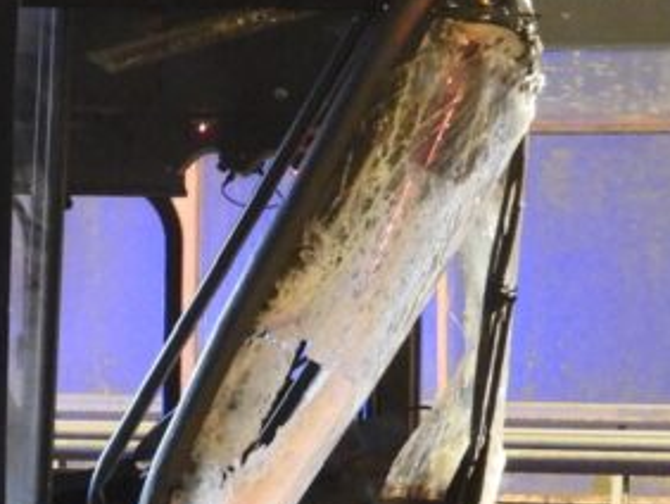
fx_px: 4920
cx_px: 86
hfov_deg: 7.8
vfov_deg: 5.8
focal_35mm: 254
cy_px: 502
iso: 800
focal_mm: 12.6
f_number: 3.5
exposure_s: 1
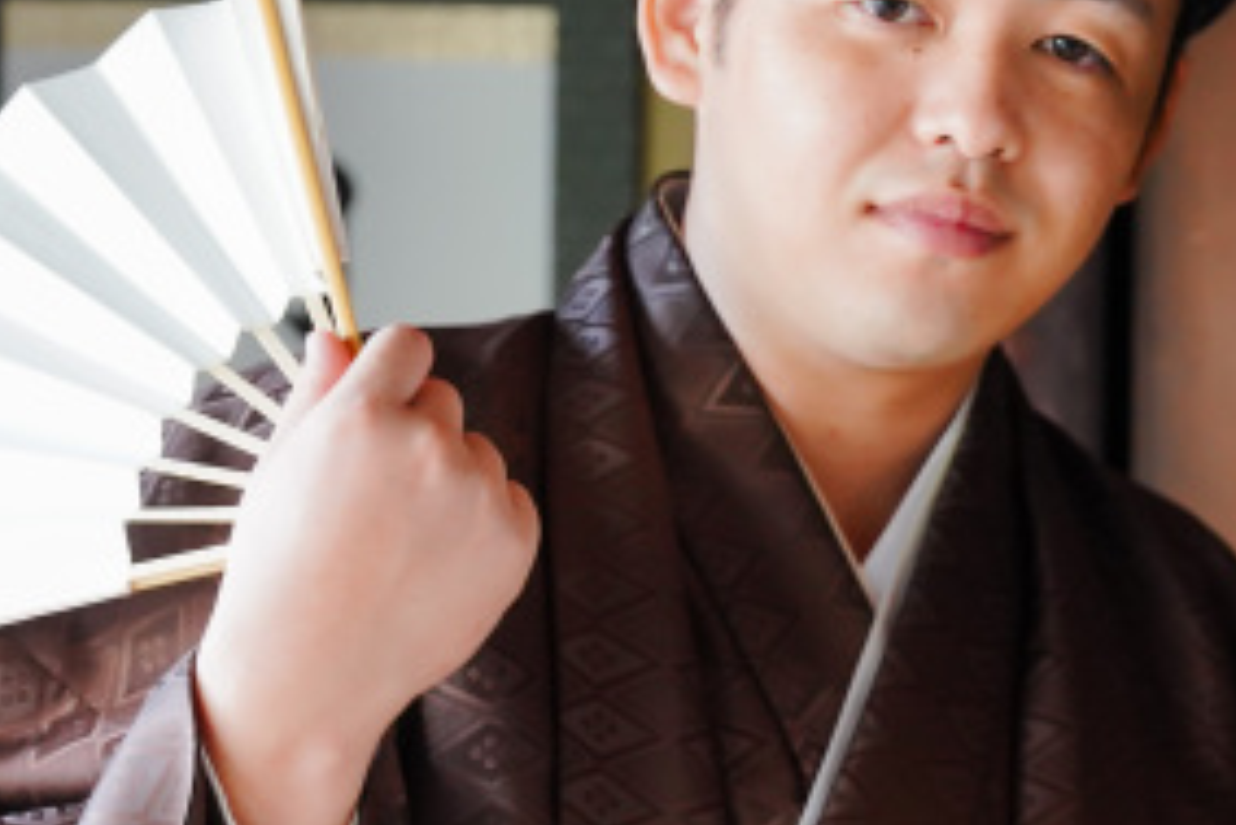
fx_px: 4956
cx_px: 1039
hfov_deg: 14.1
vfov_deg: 9.5
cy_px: 736
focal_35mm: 144
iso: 2000
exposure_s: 1/100
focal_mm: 51.1
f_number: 3.5
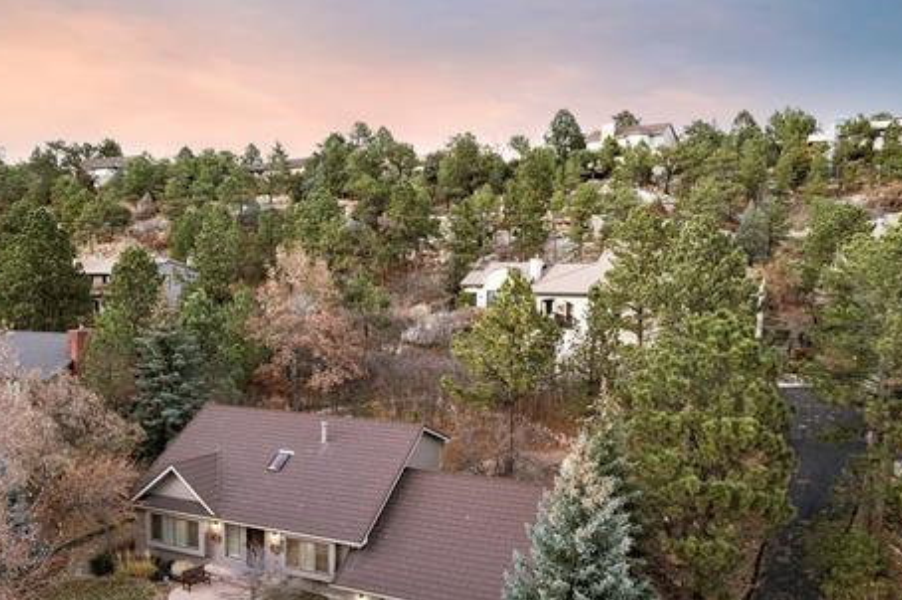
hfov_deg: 59.4
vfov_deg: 41.8
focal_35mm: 31
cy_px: 388
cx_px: 326
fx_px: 776
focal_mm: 8.38
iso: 100
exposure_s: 1/25
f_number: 2.8
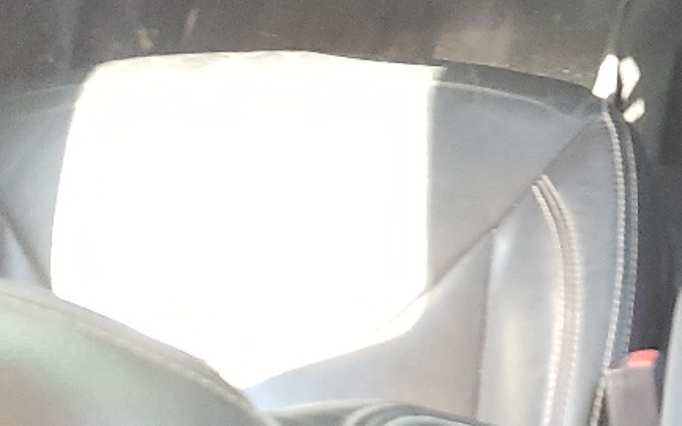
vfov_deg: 12.7
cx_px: 860
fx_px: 1896
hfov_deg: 19.0
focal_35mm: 102
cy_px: 52
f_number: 1.5
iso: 359
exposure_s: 1/60.2
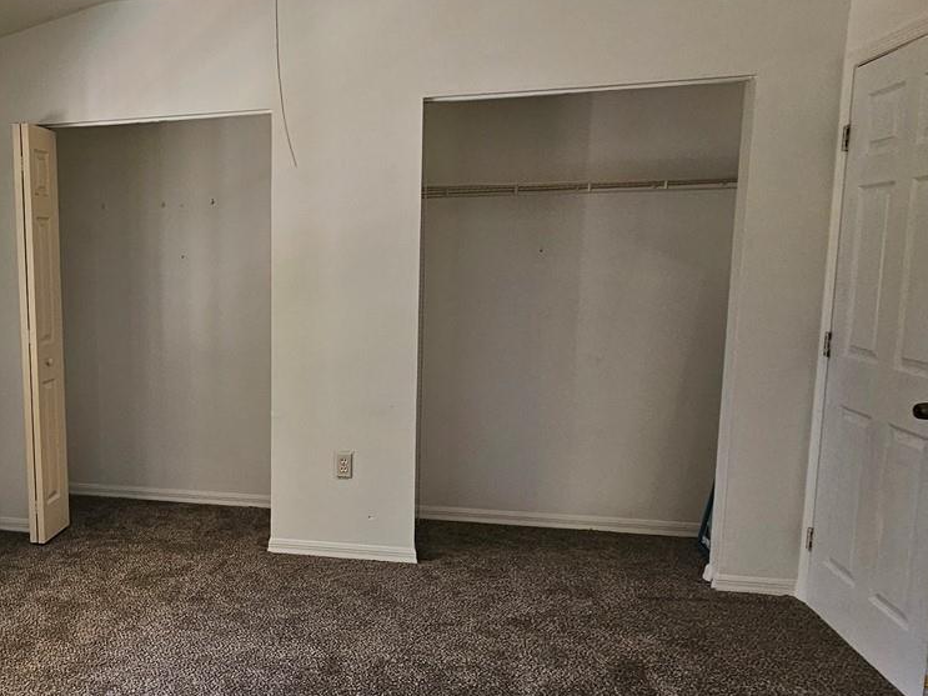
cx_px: 179
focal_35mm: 28
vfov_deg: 49.7
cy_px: 379
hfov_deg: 58.3
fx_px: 751
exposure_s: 1/60
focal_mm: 2.2
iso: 80
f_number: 2.2
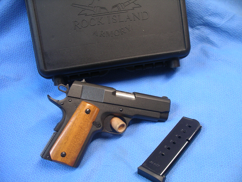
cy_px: 92
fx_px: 266
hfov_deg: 49.0
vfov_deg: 37.7
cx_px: 123
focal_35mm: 38
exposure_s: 1/40
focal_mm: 7.8
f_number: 2.8
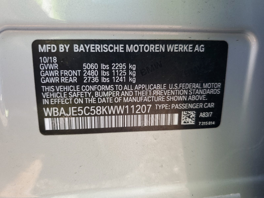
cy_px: 99
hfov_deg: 67.3
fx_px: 198
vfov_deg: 53.1
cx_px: 132
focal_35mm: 26
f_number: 1.5
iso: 54
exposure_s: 1/120
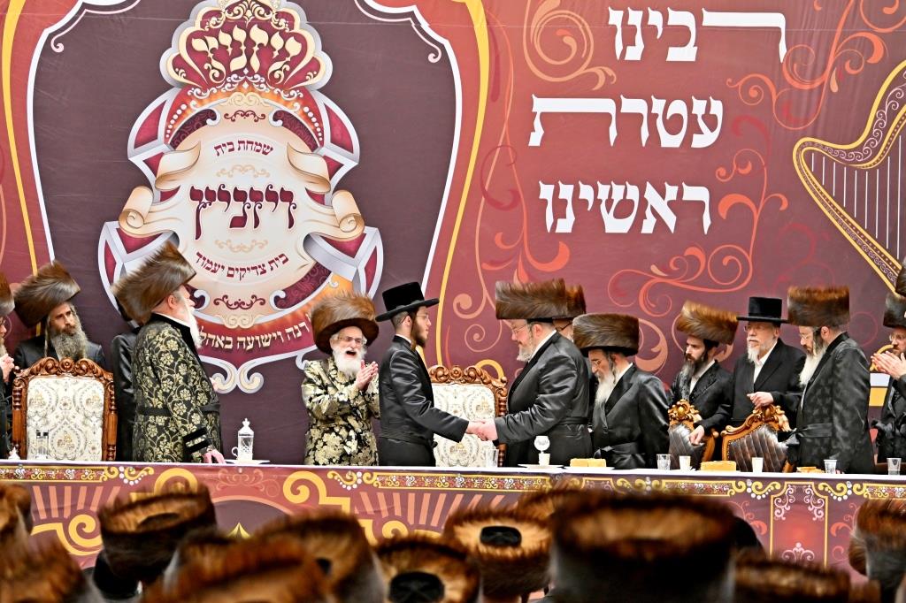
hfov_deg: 18.3
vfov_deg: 12.2
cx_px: 453
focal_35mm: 112
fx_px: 2818
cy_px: 302
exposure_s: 1/800
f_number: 2.8
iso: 800
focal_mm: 75
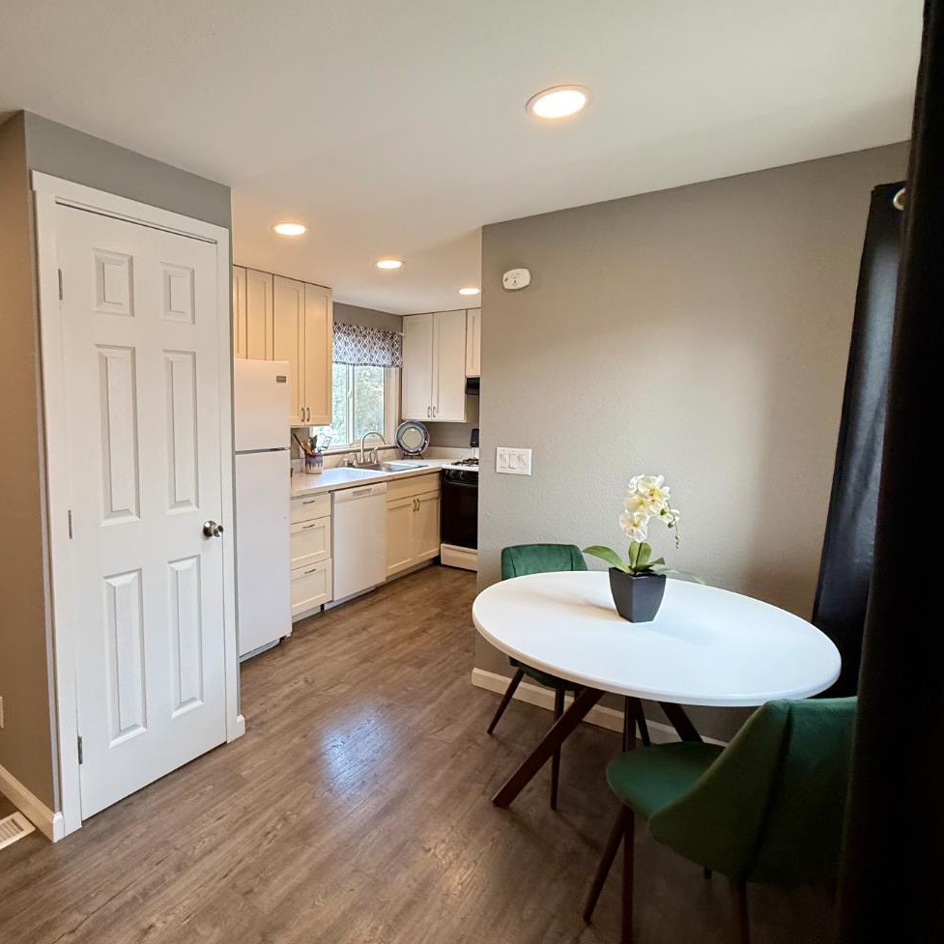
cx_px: 351
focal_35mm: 19
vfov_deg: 77.6
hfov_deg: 76.2
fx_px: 586
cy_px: 452
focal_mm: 2.22
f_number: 2.2
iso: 125
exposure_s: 1/120
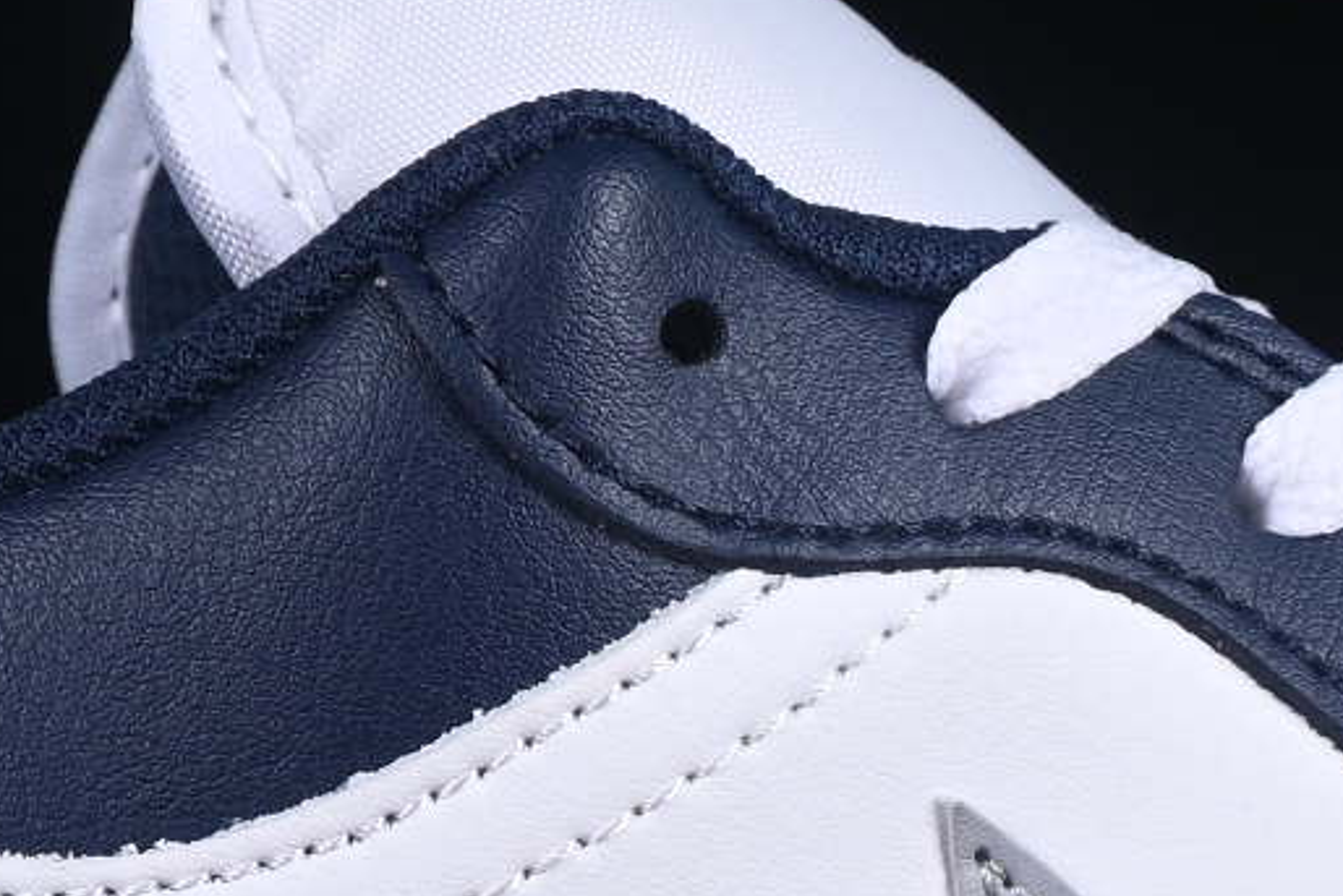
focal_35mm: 406
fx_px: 15149
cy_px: 692
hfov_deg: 5.1
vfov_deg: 3.4
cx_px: 1340
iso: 160
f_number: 7.1
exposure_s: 1/80
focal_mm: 50
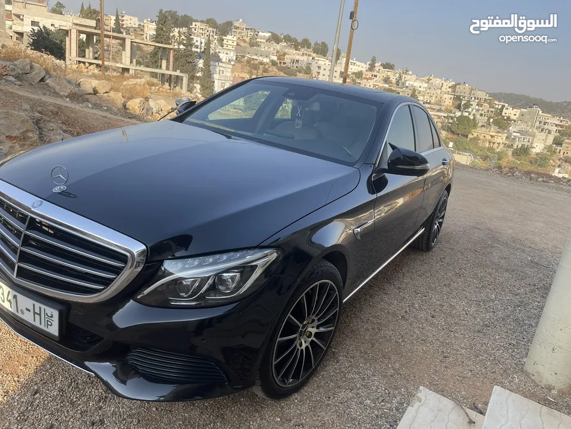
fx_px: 412
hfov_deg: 69.4
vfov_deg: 54.9
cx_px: 286
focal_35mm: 25
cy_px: 214
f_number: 1.6
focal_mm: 5.1
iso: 32
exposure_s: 1/953
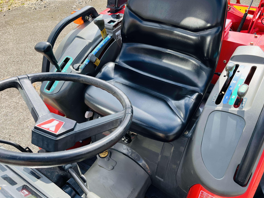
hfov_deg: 58.3
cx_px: 136
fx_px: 236
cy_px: 88
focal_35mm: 31
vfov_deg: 45.4
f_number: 1.6
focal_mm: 5.1
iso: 50
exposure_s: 1/983
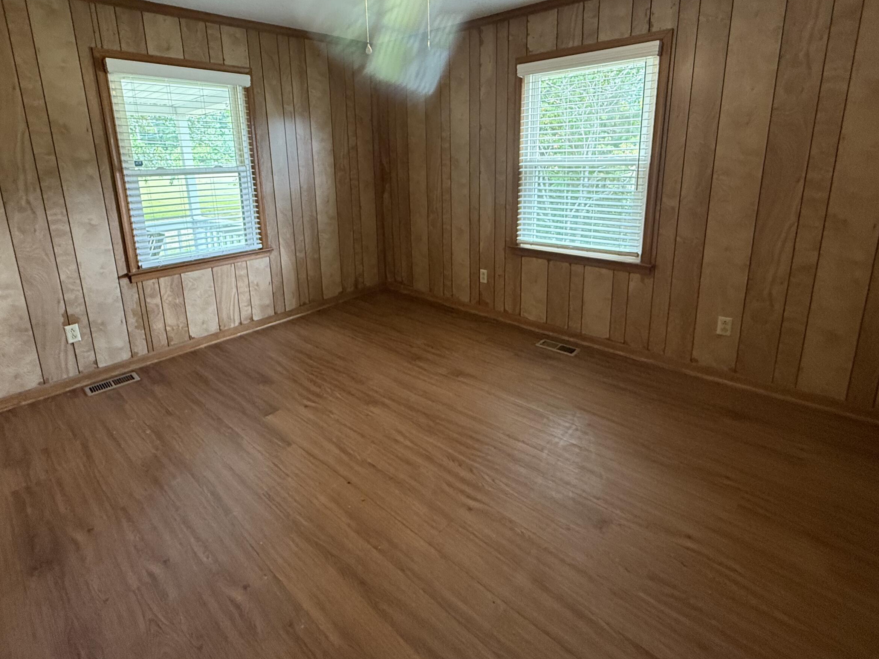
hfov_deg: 87.6
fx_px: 457
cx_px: 408
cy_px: 262
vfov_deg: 70.8
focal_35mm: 18
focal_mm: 2.22
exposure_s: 1/60
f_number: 2.2
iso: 320
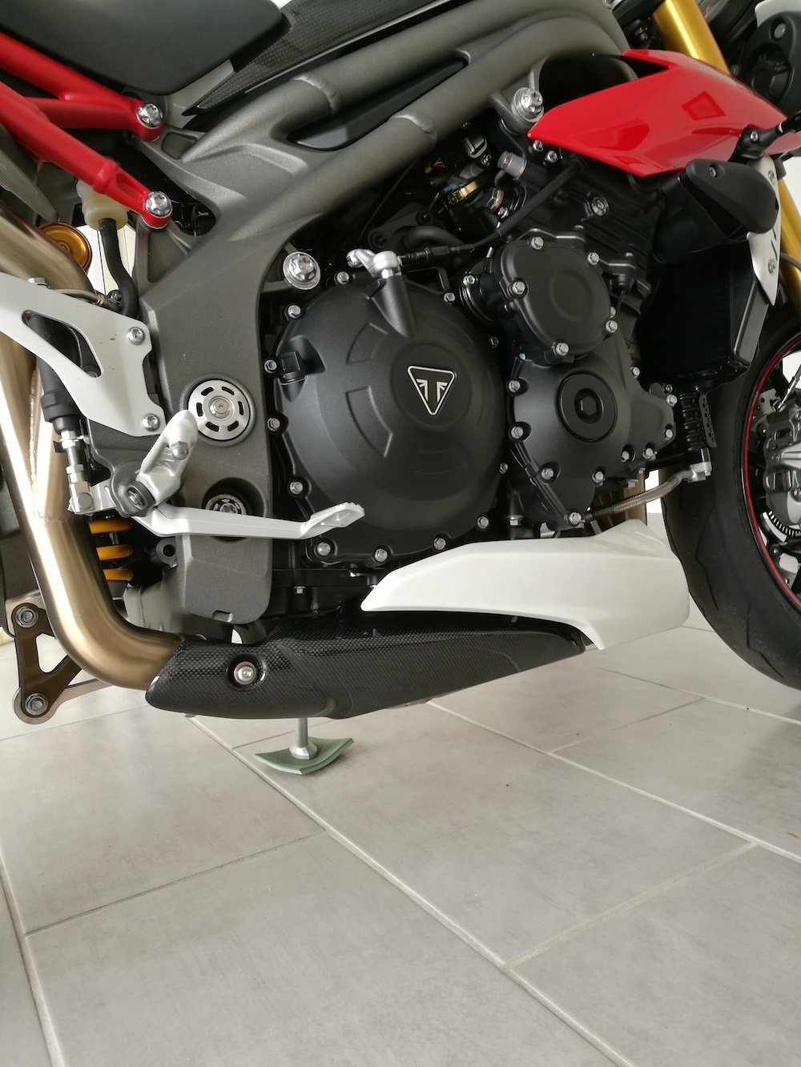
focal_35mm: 27
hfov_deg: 51.4
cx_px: 400
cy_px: 534
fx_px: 833
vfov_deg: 65.3
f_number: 2.2
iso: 100
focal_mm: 4.5
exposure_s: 1/50
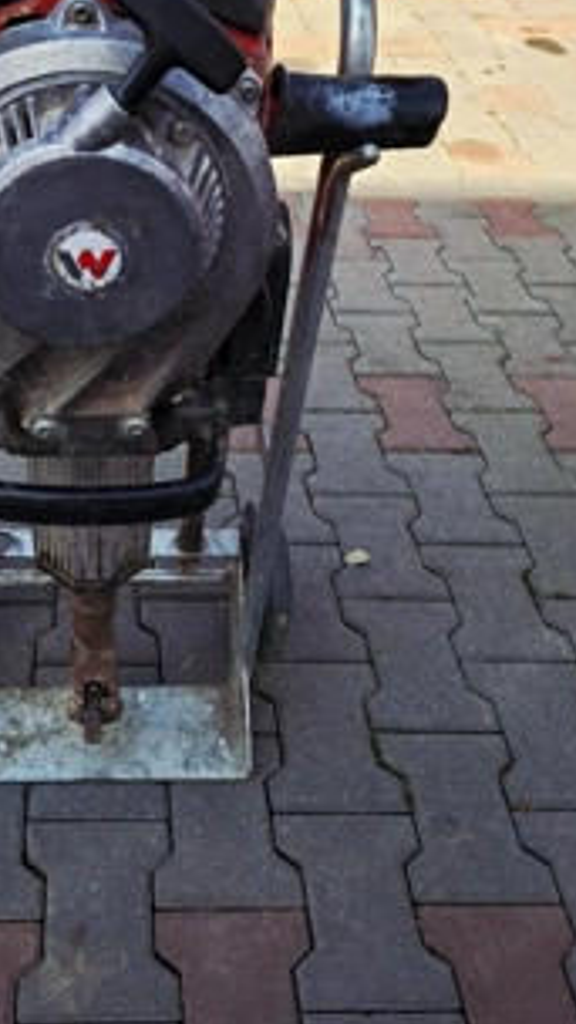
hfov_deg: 34.6
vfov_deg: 59.0
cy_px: 408
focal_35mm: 33
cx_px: 121
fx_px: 896
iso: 50
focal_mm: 5.54
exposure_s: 1/667
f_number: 1.8
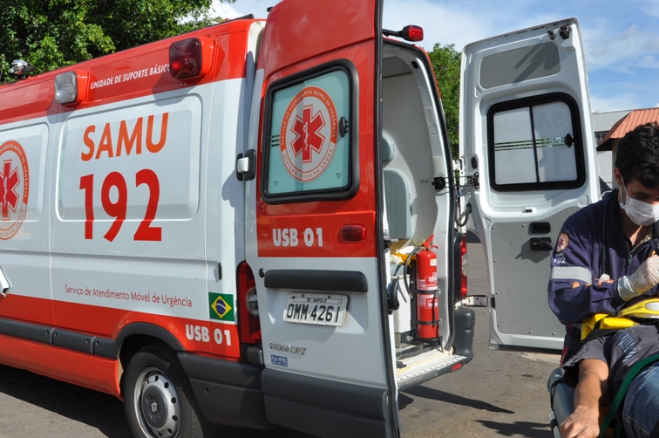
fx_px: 780
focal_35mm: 43
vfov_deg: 31.3
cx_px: 321
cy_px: 207
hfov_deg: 45.8
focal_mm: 21
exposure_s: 1/160
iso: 200
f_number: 13
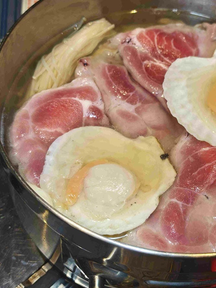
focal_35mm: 62
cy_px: 144
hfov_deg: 23.4
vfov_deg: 31.2
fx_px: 516
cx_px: 163
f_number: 2
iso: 241
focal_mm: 8.72
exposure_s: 1/120
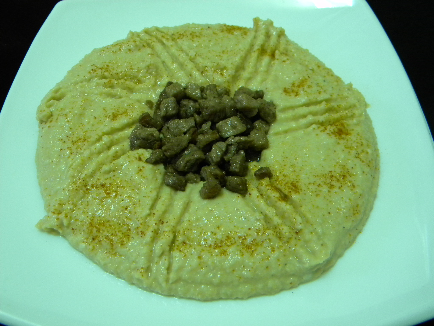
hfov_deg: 51.4
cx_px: 217
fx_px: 451
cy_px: 163
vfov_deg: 39.7
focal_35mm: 36
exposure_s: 1/27.3
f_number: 3.7
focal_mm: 6.4
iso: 400
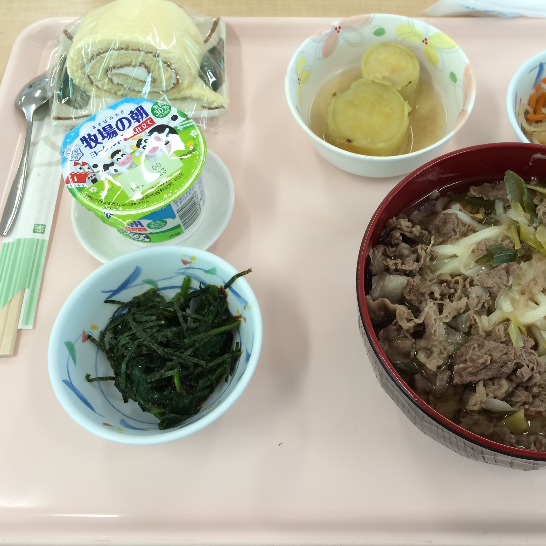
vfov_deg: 46.0
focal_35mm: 36
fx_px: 642
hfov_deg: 45.5
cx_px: 352
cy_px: 271
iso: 32
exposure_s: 1/40
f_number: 2.2
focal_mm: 4.12
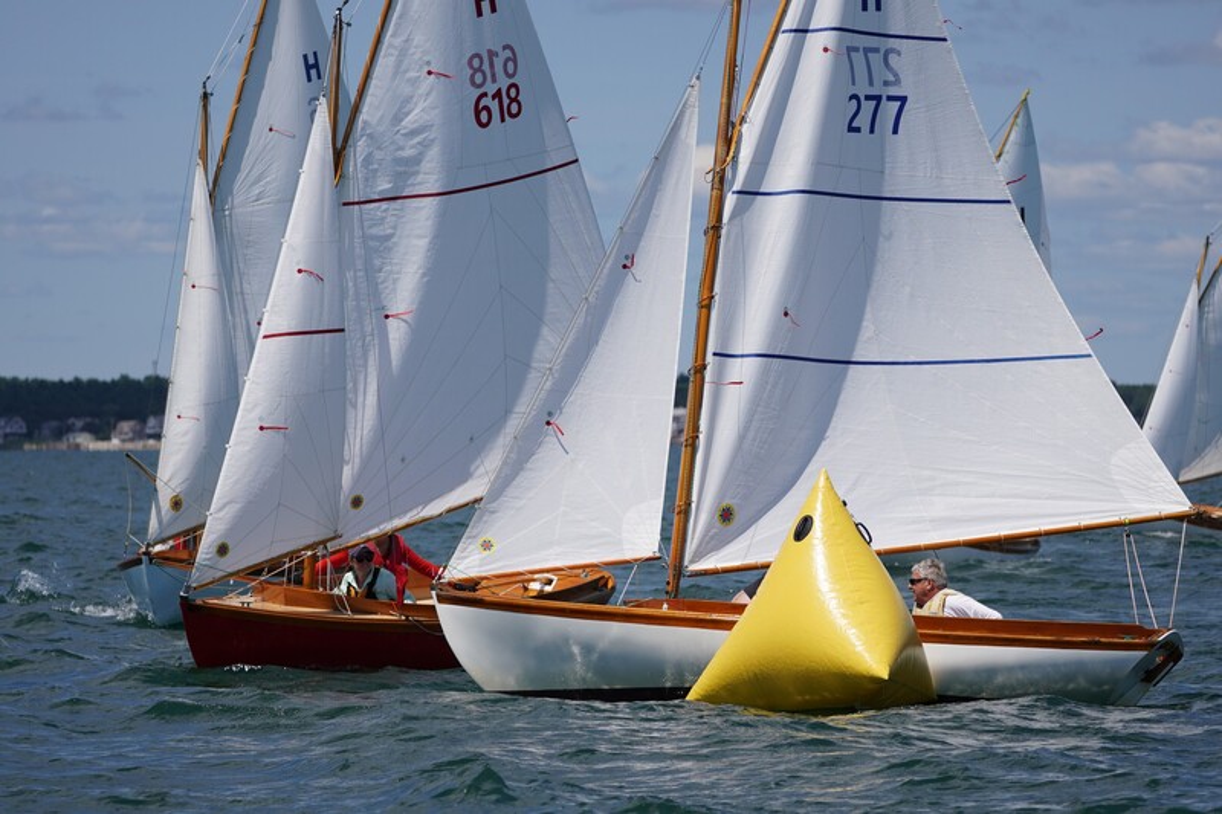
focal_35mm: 225
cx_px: 611
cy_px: 407
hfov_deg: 9.2
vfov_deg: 6.1
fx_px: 7635
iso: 125
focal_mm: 150
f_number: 5
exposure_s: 1/1600
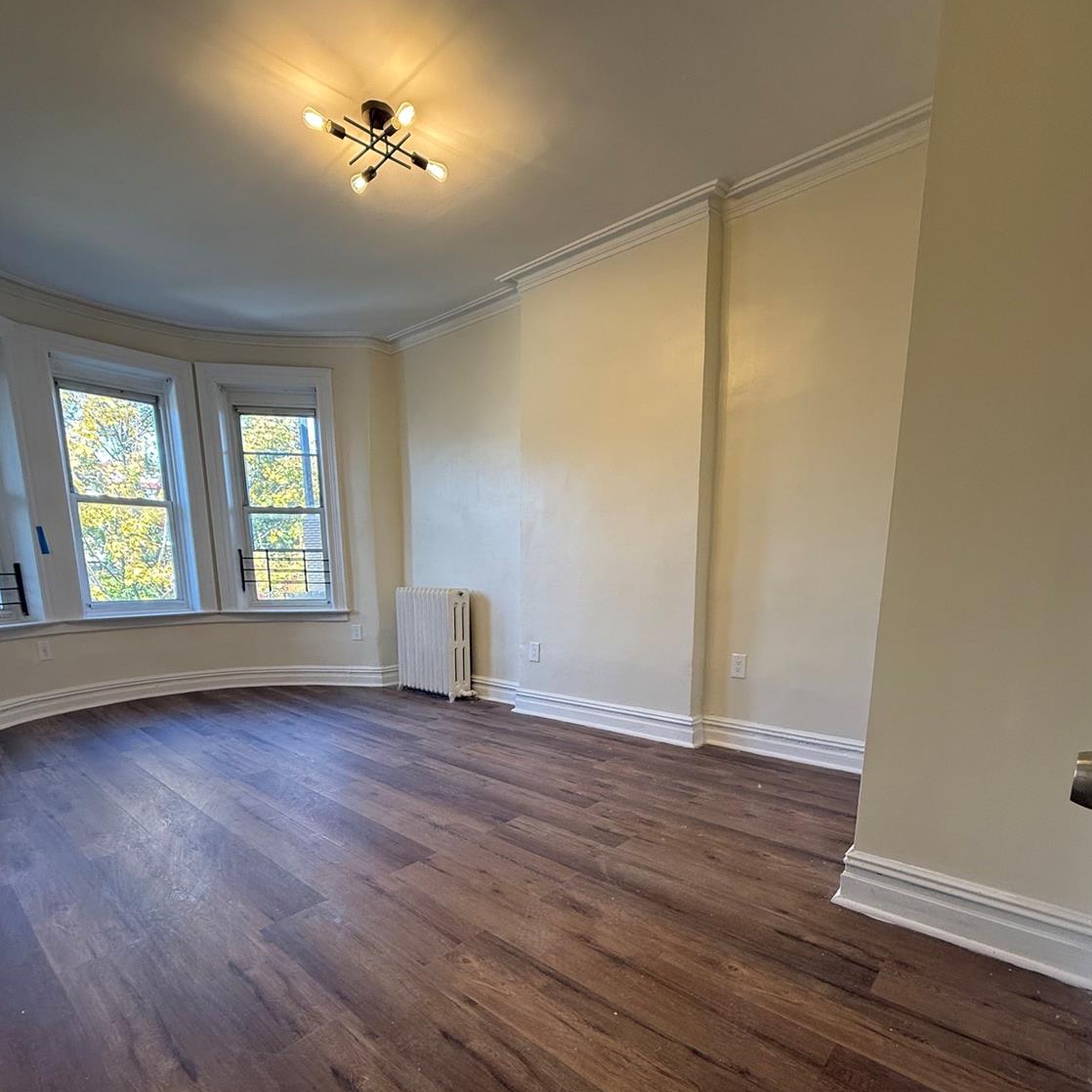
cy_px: 691
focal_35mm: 17
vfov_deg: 82.2
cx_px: 555
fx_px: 607
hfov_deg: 84.0
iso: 160
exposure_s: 1/120
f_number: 2.2
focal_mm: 2.22
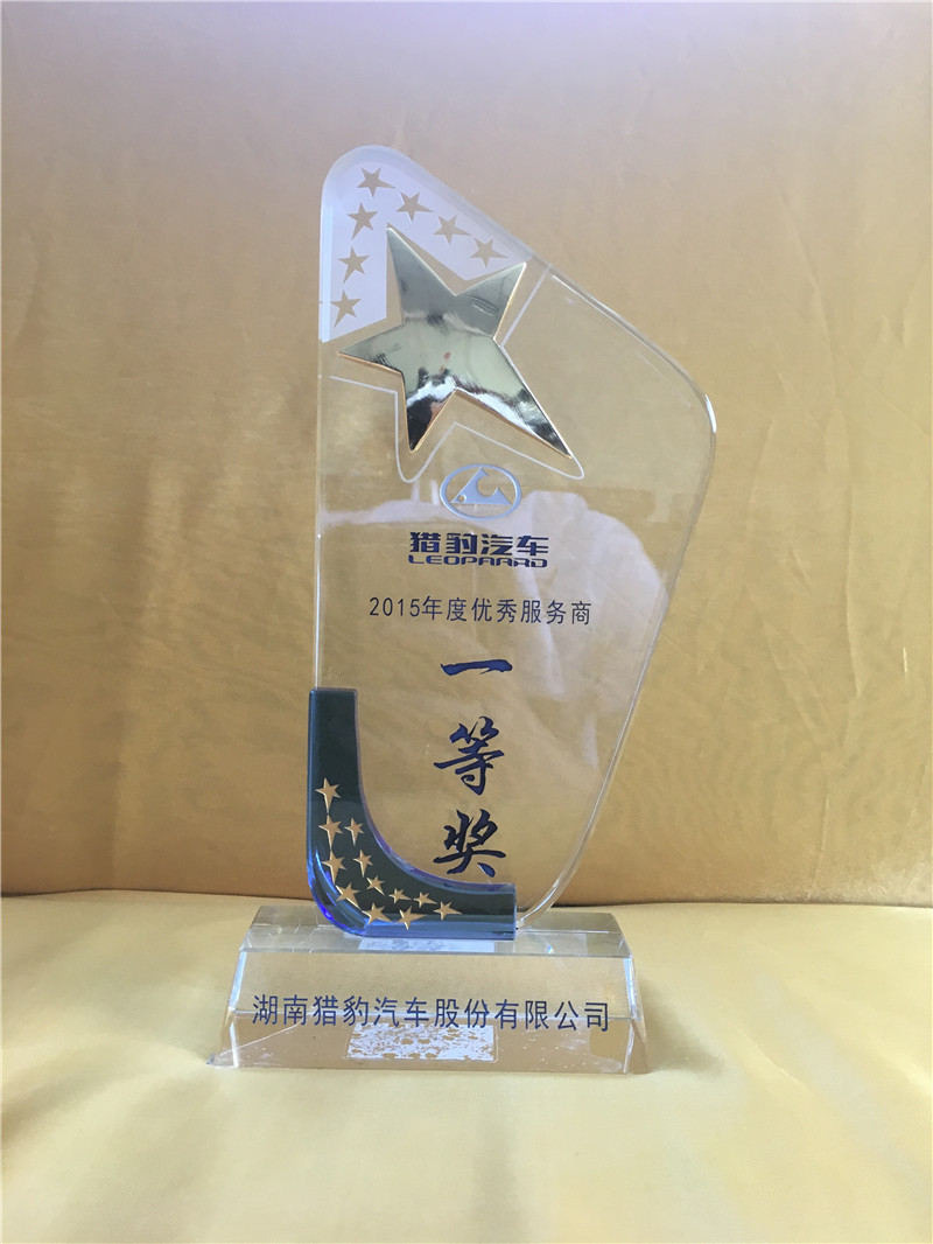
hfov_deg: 48.2
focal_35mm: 29
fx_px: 1042
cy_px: 622
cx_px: 466
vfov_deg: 61.6
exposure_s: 1/33
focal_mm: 4.15
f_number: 2.2
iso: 50
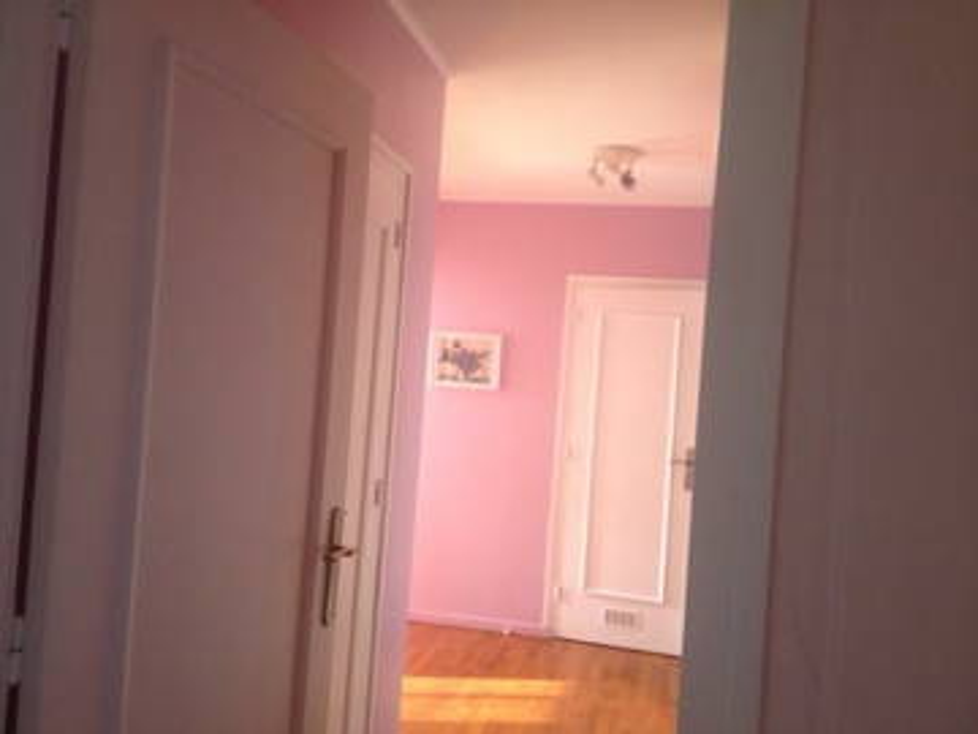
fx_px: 989
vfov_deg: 40.7
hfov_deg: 52.6
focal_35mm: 35
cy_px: 367
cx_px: 489
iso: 100
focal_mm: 4.28
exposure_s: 1/20
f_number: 2.4
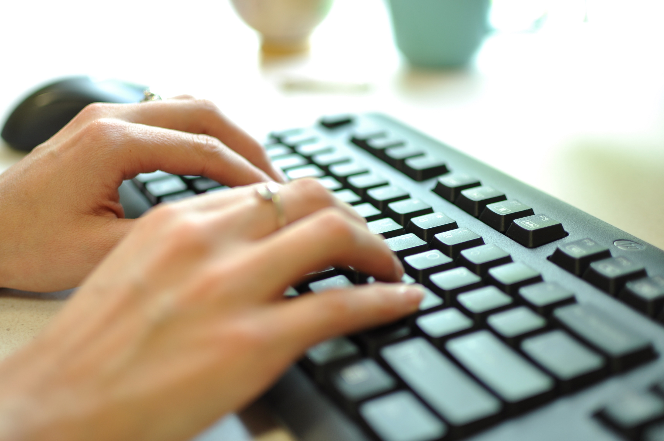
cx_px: 332
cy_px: 220
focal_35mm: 52
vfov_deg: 25.7
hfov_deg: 37.9
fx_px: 967
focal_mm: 35
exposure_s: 1/40
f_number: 1.8
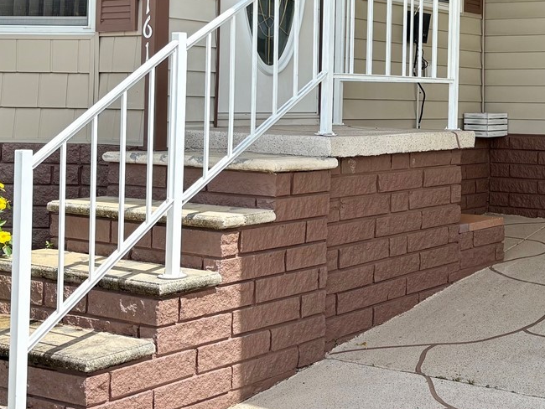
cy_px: 76
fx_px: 1008
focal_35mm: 64
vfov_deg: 22.6
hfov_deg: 29.2
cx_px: 475
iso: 64
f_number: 1.6
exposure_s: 1/1626
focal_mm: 5.96
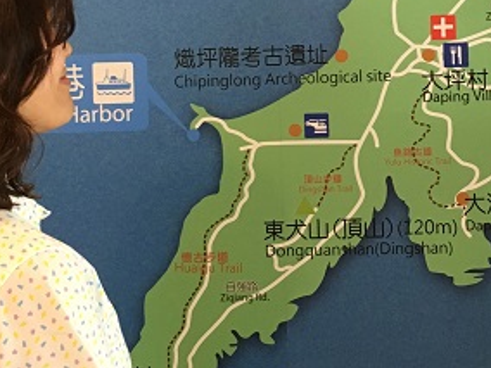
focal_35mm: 81
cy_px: 52
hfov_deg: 23.9
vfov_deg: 18.0
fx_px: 1149
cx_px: 367
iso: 100
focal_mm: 4.15
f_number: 2.2
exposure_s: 1/30
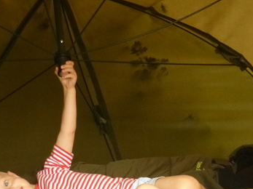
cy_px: 195
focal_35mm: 120
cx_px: 118
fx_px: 877
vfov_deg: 12.2
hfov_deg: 16.4
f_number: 4.1
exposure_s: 1/60
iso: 400
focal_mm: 9.2
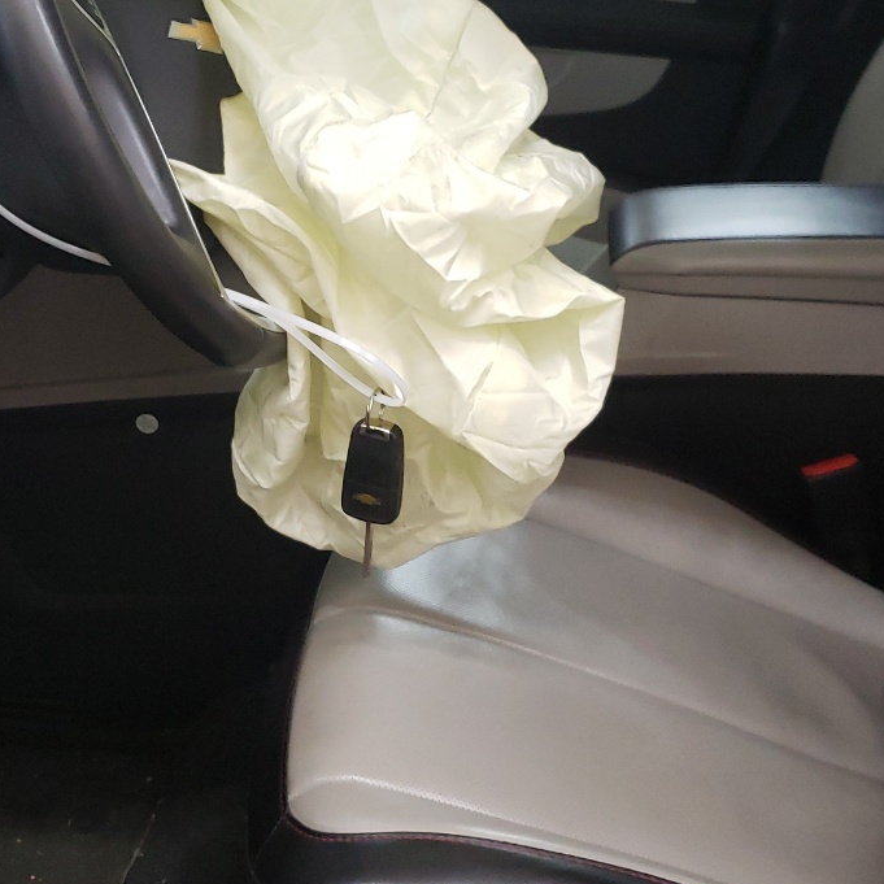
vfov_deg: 31.6
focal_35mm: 54
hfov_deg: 31.6
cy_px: 426
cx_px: 452
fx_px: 1560
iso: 289
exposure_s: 1/40
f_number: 1.5
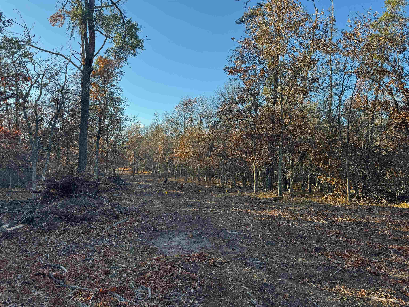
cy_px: 154
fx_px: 284
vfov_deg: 56.8
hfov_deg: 71.6
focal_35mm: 24
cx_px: 204
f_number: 1.78
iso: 80
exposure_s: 1/621
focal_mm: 6.76
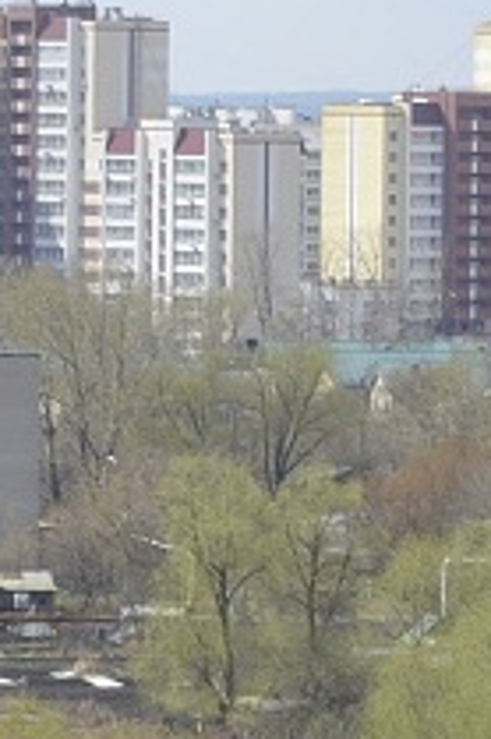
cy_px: 138
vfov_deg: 5.2
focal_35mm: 394
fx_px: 8081
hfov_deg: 3.5
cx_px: 350
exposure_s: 1/250
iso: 100
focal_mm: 55
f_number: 7.1
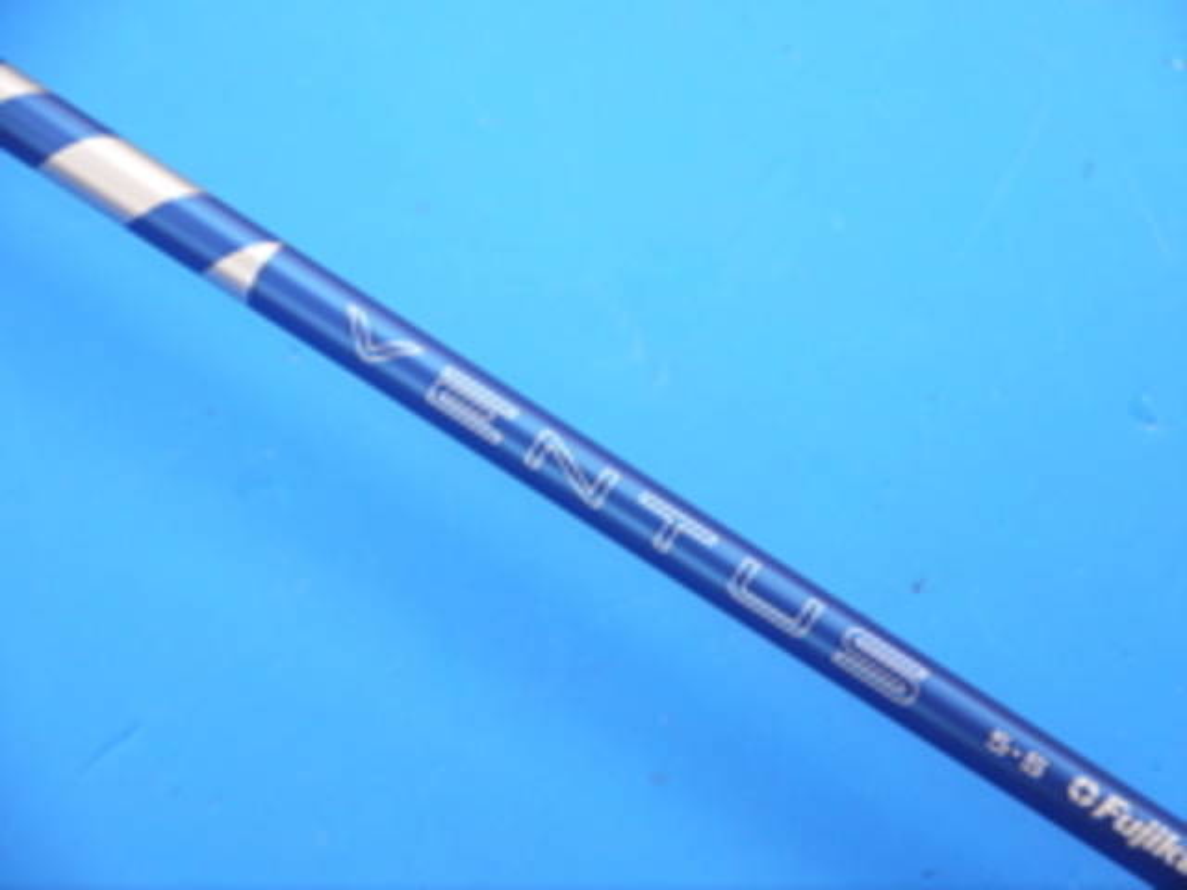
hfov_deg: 23.3
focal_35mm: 84
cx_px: 594
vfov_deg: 17.6
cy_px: 445
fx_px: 2880
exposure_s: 1/80
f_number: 5.6
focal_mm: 42
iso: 640
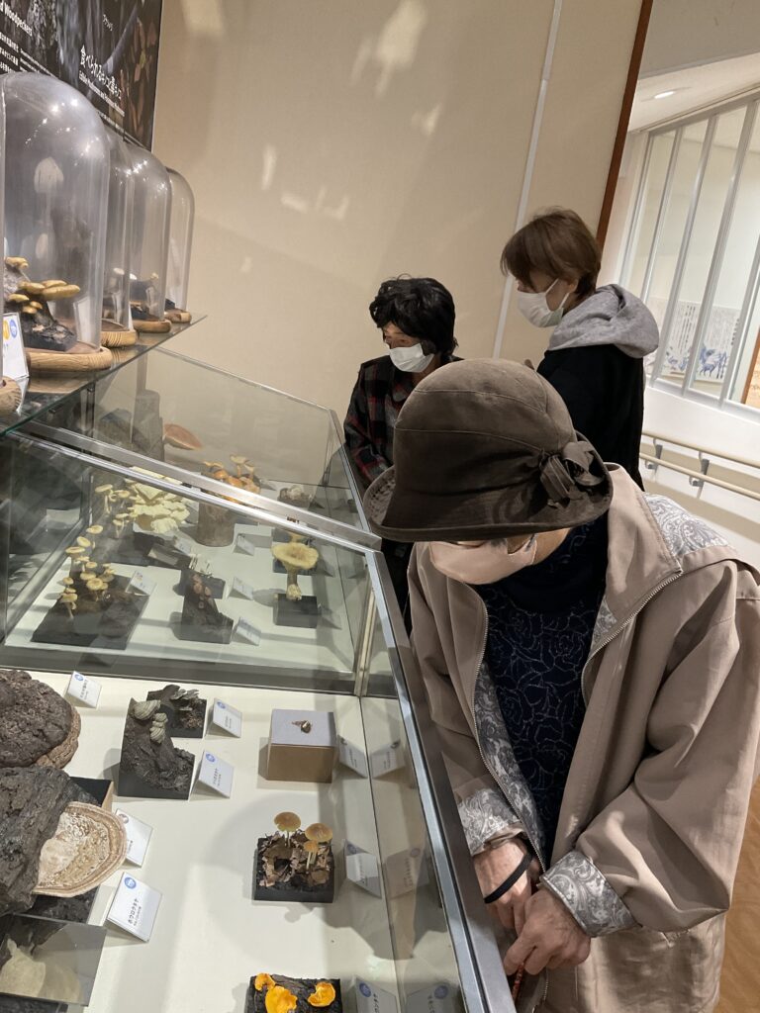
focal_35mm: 29
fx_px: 849
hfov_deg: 48.2
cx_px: 380
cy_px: 506
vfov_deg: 61.7
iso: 80
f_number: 1.8
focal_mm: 3
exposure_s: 1/60
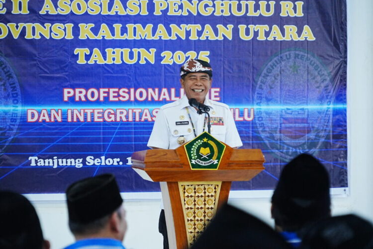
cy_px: 124
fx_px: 1575
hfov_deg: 13.5
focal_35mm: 152
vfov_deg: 9.0
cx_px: 186
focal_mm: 152
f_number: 6.3
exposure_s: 1/125
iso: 6400
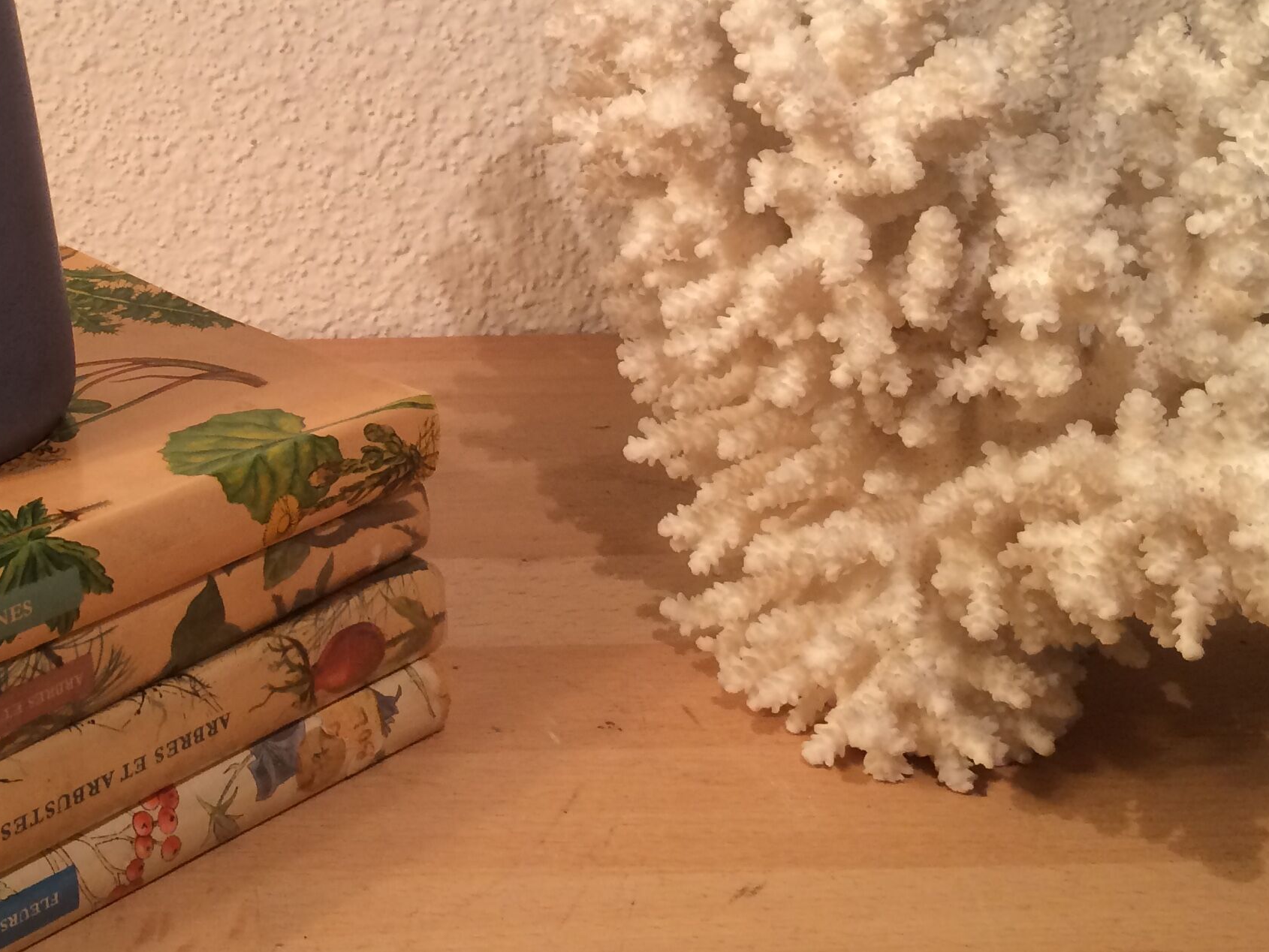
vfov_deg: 25.6
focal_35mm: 56
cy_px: 170
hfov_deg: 33.6
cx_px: 303
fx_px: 2053
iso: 50
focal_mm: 4.15
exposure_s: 1/33
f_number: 2.2
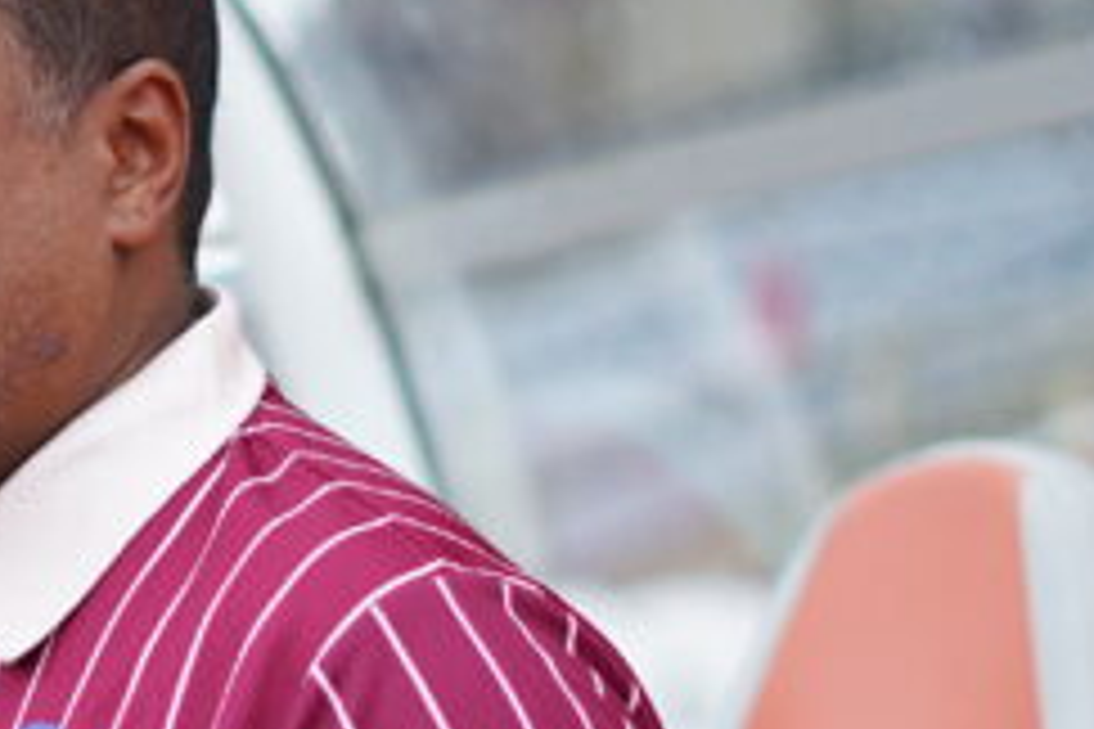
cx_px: -5
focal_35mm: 220
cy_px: 675
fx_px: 6685
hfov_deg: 9.3
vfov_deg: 6.2
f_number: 1.8
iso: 160
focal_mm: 50
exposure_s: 1/640
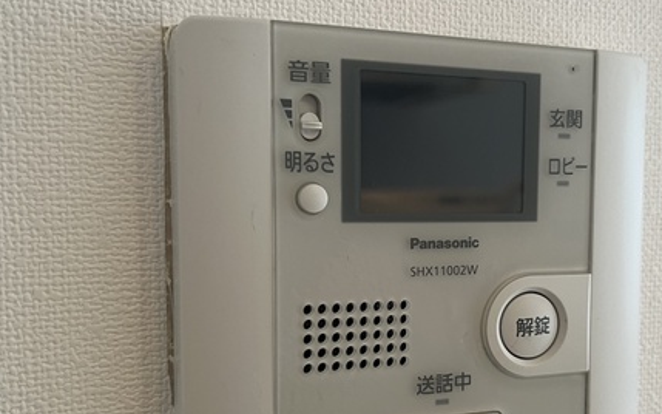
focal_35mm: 45
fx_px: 812
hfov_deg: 44.0
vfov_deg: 28.4
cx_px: 410
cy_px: 268
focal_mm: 5.7
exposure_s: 1/50
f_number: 1.5
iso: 125
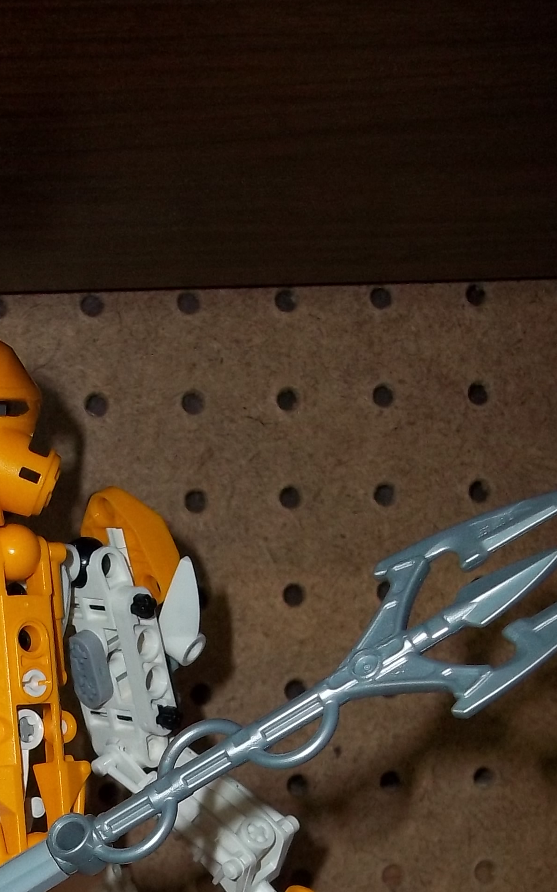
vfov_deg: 27.3
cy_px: 899
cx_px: 51
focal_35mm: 71
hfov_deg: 18.0
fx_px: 1725
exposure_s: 1/30
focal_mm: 5.7
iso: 80
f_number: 2.9
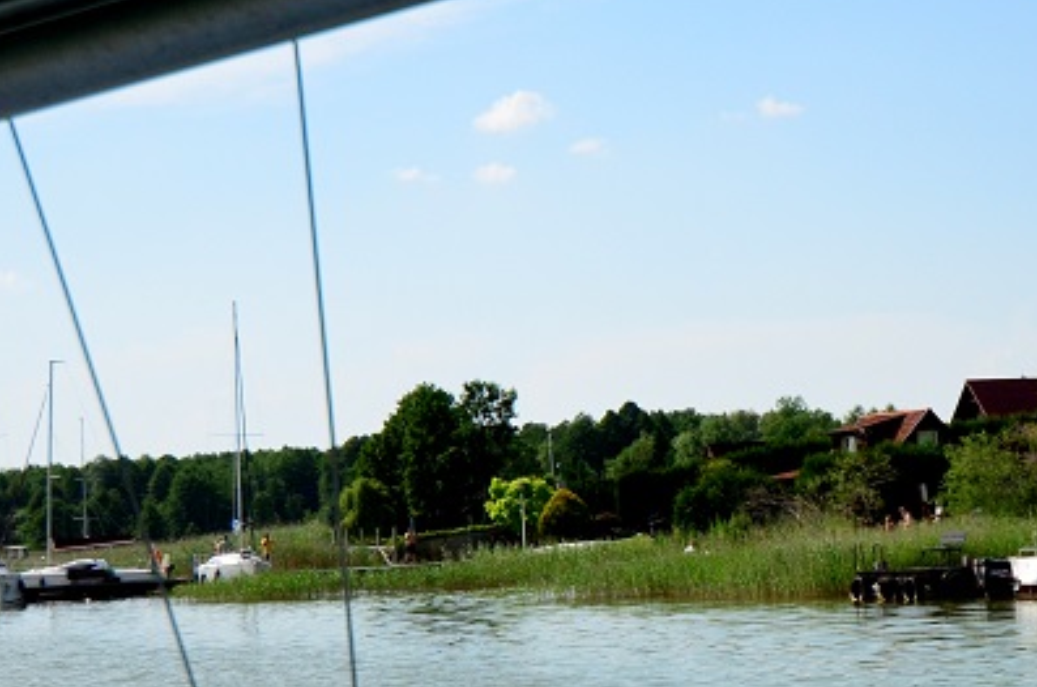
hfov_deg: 24.2
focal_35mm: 83
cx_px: 819
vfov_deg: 16.4
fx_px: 2386
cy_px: 448
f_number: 4
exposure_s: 1/8000
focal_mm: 22
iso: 720
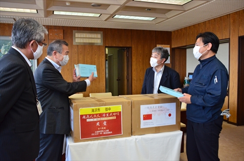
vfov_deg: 39.8
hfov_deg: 57.3
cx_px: 122
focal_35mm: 33
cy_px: 80
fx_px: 223
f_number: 5.6
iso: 1800
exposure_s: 1/200
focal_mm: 22
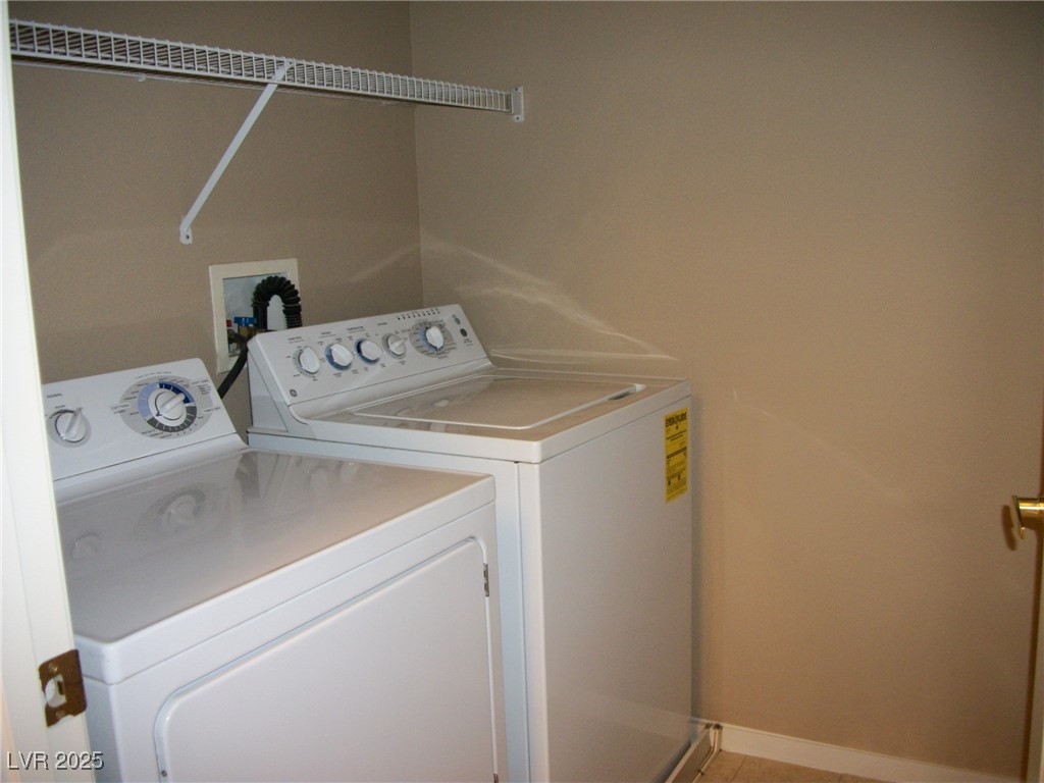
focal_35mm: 32
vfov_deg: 44.2
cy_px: 392
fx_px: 965
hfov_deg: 56.8
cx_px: 522
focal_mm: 5.7
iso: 160
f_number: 2.9
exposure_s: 1/30
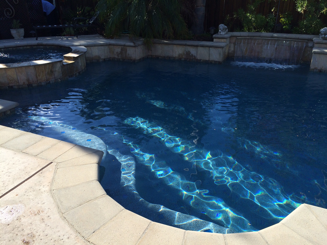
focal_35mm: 29
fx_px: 274
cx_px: 164
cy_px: 122
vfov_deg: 48.2
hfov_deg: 61.7
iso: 32
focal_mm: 4.15
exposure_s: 1/1026
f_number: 2.2
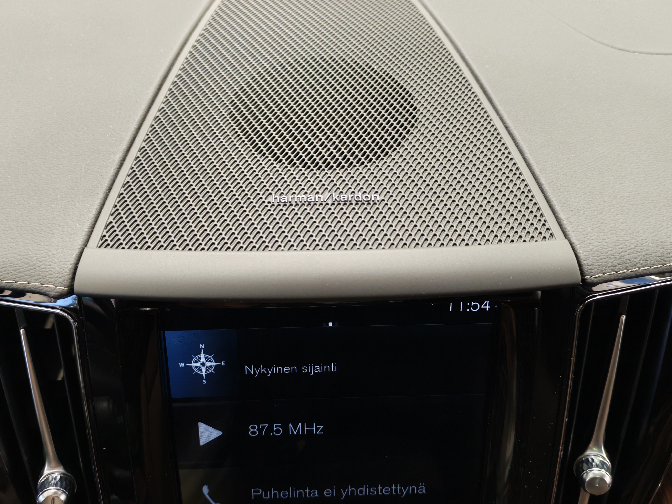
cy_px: 252
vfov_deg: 44.2
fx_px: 621
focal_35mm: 32
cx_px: 336
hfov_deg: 56.8
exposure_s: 1/33.3
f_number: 1.9
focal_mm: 6.12
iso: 1869
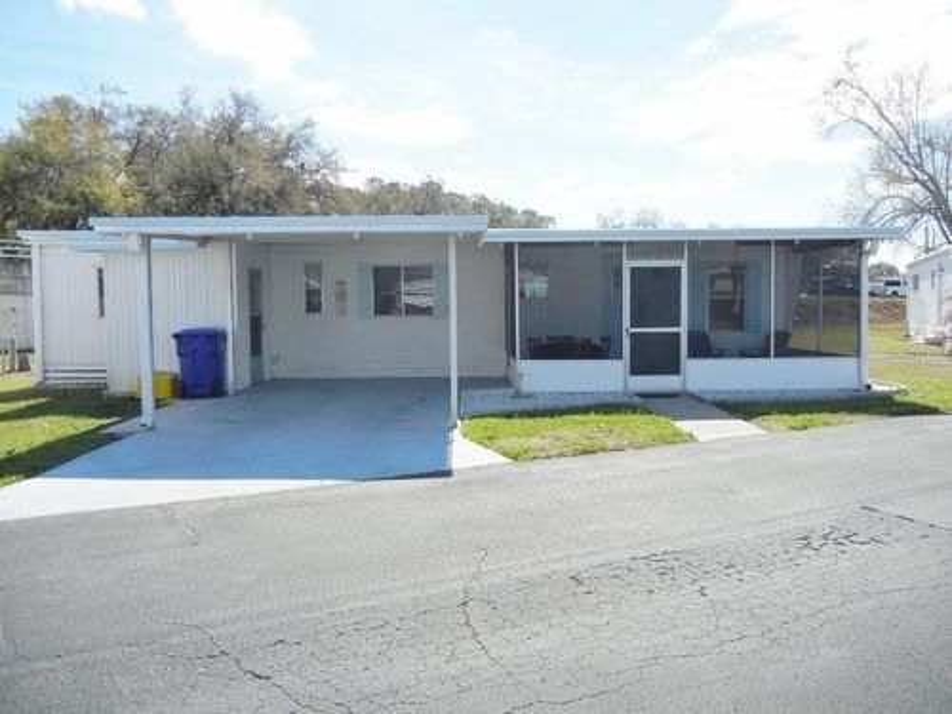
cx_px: 476
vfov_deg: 46.8
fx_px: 825
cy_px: 357
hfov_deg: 60.0
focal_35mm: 30
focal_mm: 5.4
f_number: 7
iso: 160
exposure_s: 1/438
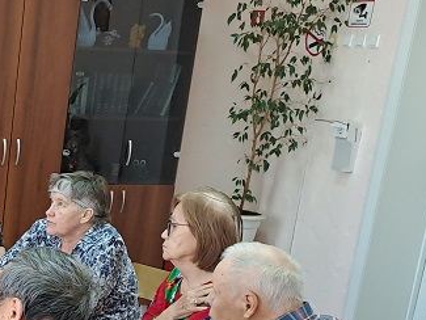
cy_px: 337
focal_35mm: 77
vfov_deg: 18.5
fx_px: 948
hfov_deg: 23.2
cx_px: -87
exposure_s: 1/50
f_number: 1.8
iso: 160
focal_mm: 4.65
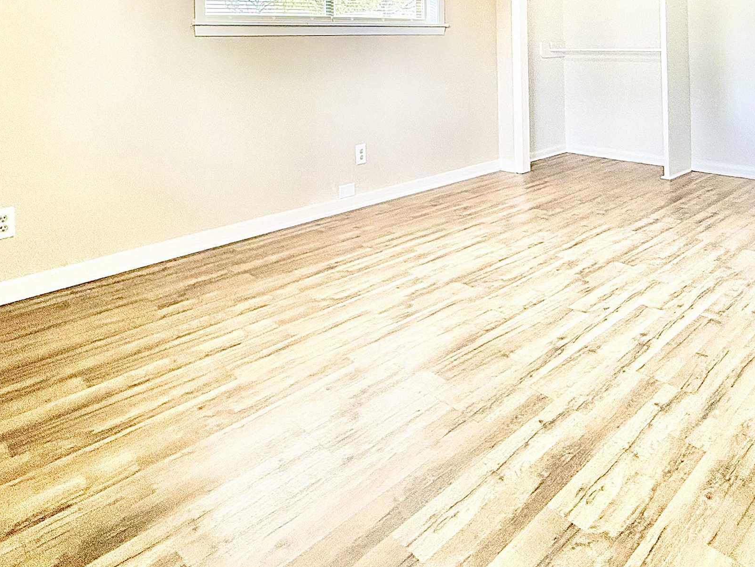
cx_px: 408
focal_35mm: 27
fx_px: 589
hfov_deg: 65.2
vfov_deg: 45.5
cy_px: 35
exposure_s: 1/99
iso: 320
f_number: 2.2
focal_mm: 2.22
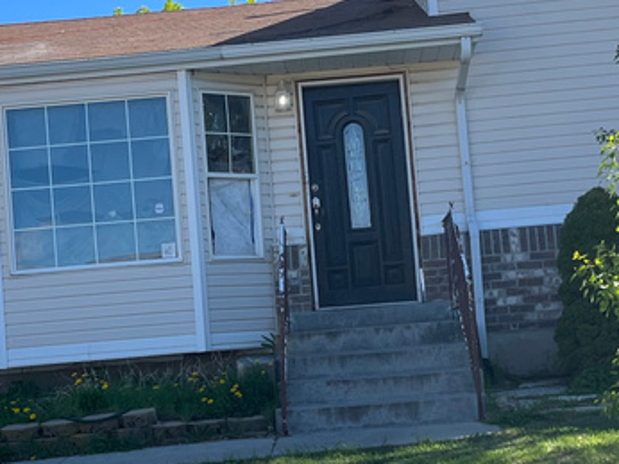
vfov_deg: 19.1
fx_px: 1376
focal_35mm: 77
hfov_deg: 25.3
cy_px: 240
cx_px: 250
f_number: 1.6
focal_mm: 5.1
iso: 50
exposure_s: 1/1890
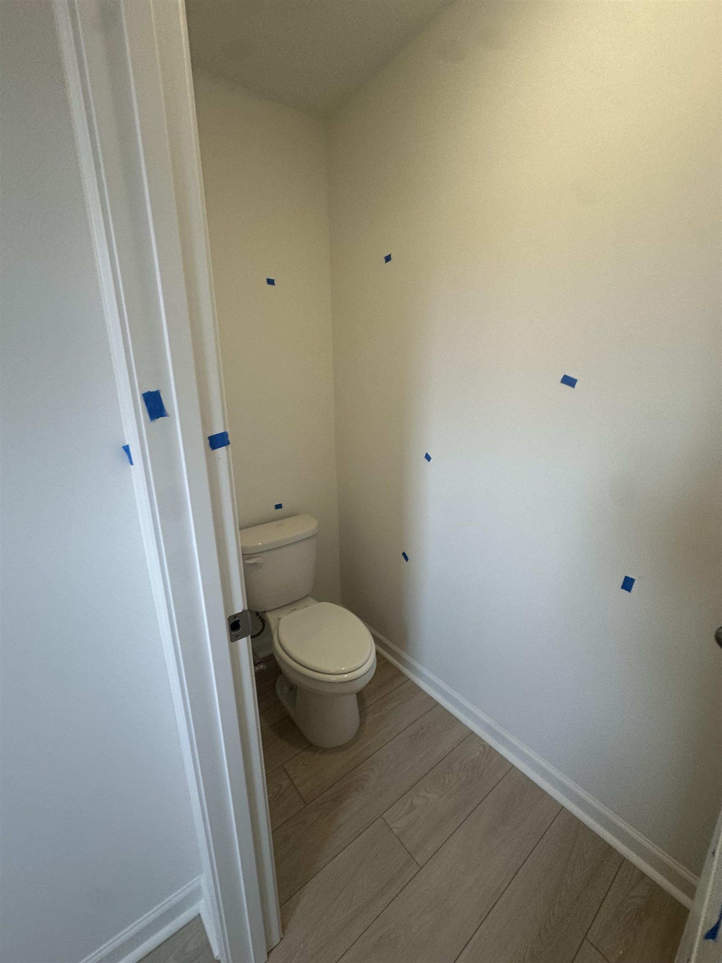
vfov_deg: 102.1
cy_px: 482
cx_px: 361
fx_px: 389
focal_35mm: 14
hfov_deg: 85.7
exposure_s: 1/120
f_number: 2.2
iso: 100
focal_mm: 2.22
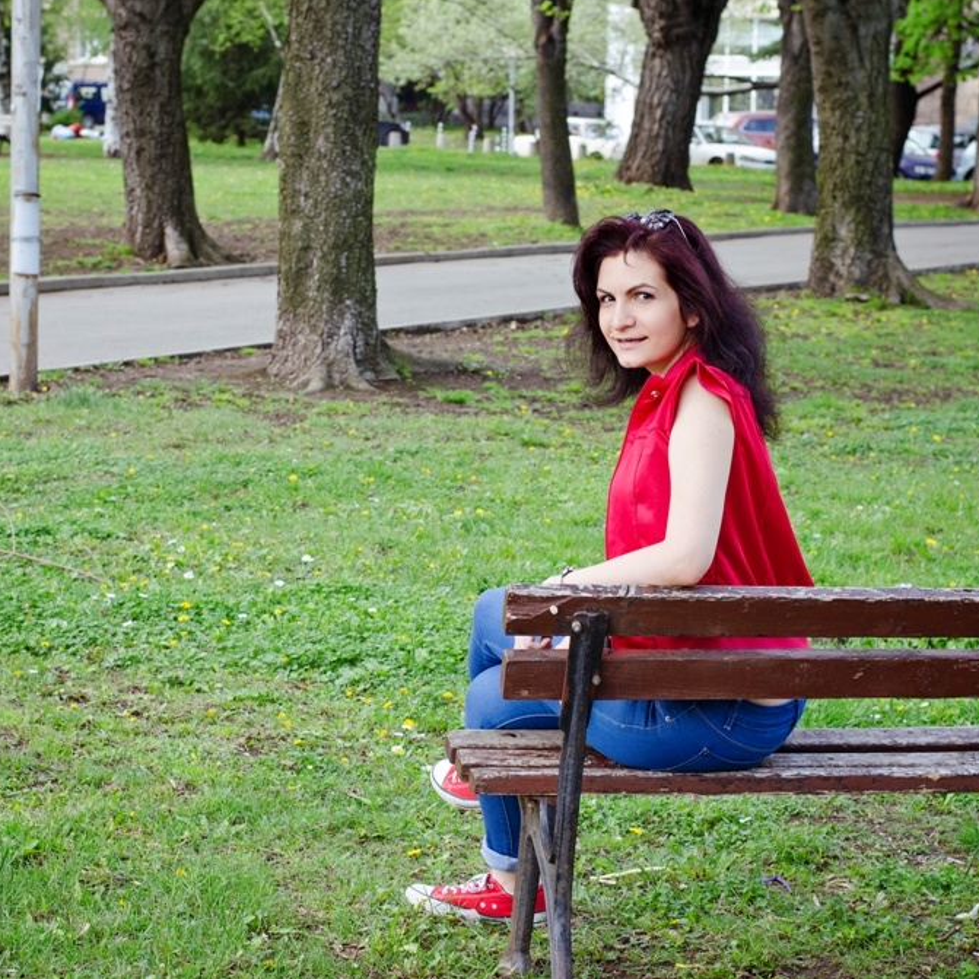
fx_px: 3104
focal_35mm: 97
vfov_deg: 17.9
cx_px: 441
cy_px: 489
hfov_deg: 17.9
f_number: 6.3
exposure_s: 1/160
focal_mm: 50
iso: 400
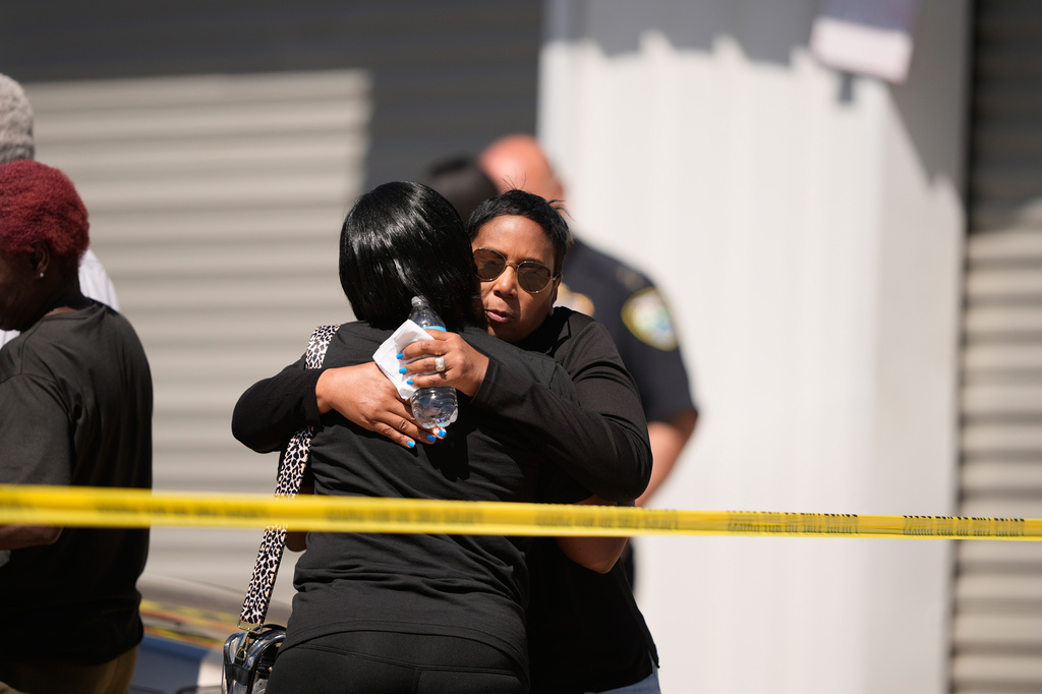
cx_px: 521
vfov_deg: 3.4
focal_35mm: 400
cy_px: 347
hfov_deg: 5.2
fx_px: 11573
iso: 250
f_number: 2.8
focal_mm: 400
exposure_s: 1/5000
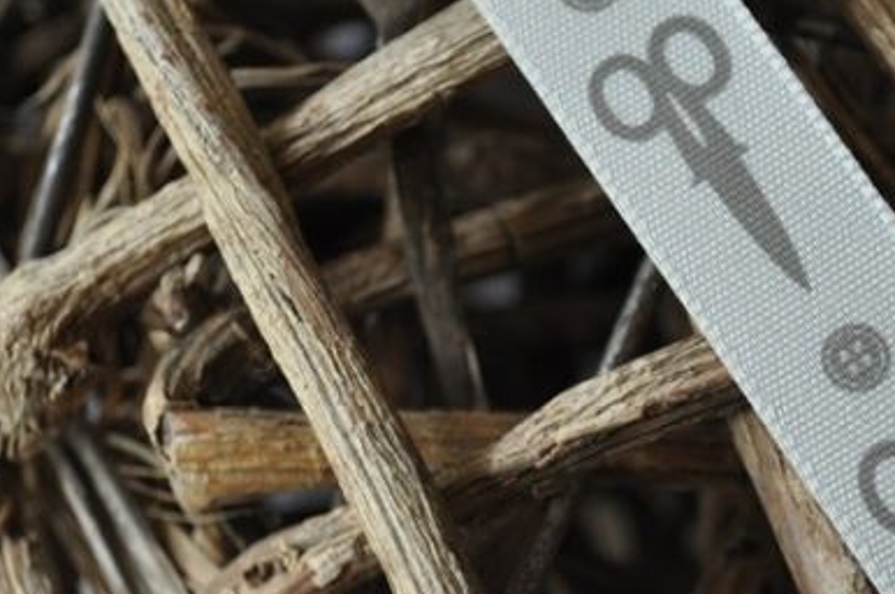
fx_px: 2780
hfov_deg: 18.2
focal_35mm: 112
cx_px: 654
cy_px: 410
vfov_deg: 12.2
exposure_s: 1/60
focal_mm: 36
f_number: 5
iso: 800
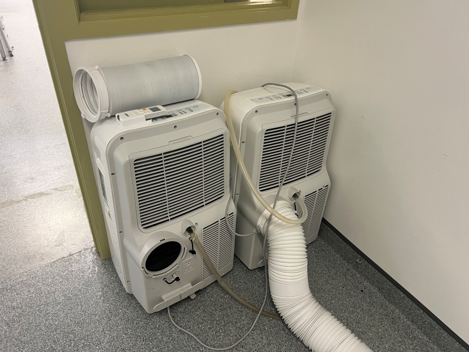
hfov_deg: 67.3
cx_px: 234
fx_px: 352
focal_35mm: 26
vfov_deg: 53.1
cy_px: 176
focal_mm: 5.7
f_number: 1.5
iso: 125
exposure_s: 1/50
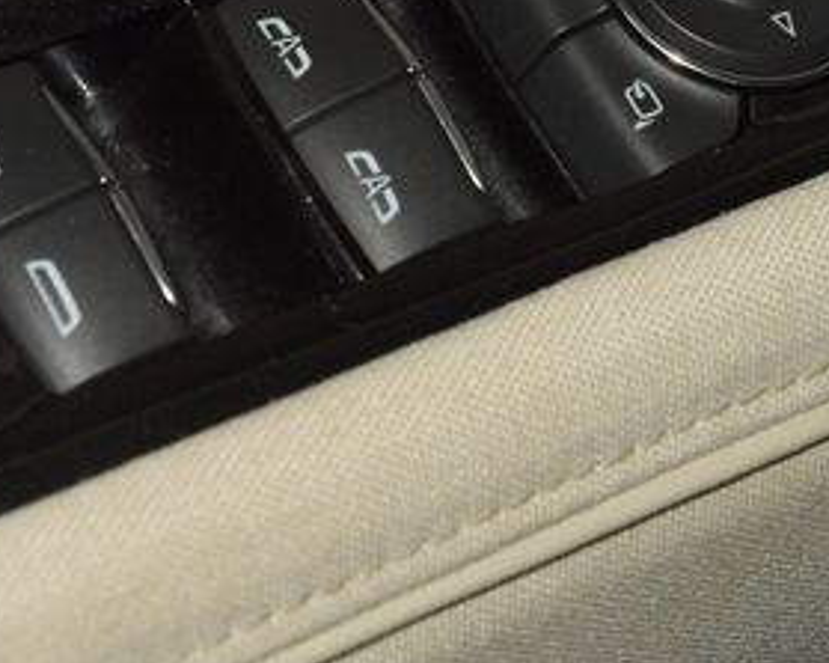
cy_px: 70
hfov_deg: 8.5
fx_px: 5543
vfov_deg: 6.8
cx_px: 288
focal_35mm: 226
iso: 100
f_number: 8
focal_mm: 70
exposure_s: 1/125
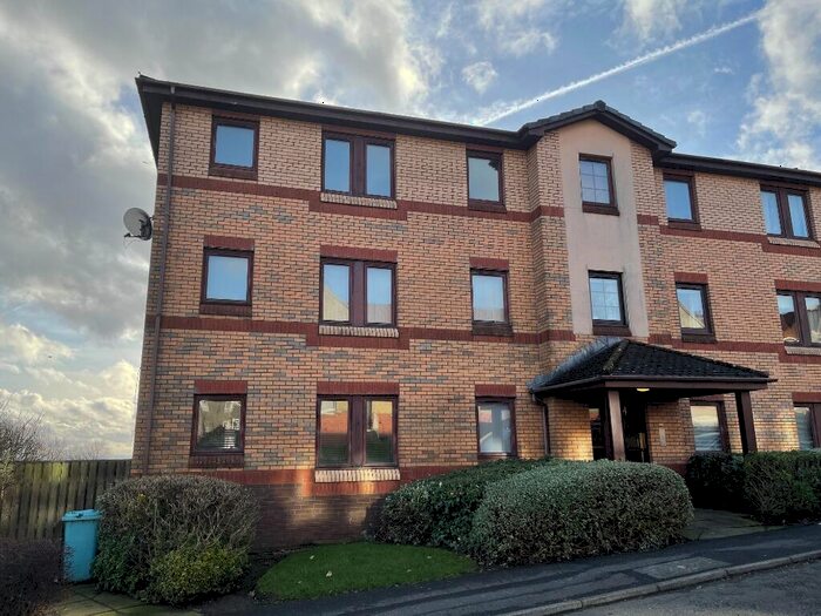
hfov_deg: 67.3
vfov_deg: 53.1
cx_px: 410
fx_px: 617
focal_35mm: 26
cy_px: 308
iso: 32
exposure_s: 1/2488
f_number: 1.6
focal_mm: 5.1
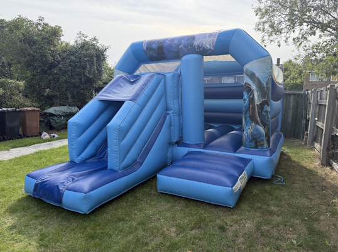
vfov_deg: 56.7
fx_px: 234
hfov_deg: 71.7
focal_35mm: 24
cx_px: 169
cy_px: 126
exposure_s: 1/2299
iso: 100
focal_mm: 6.76
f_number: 1.78
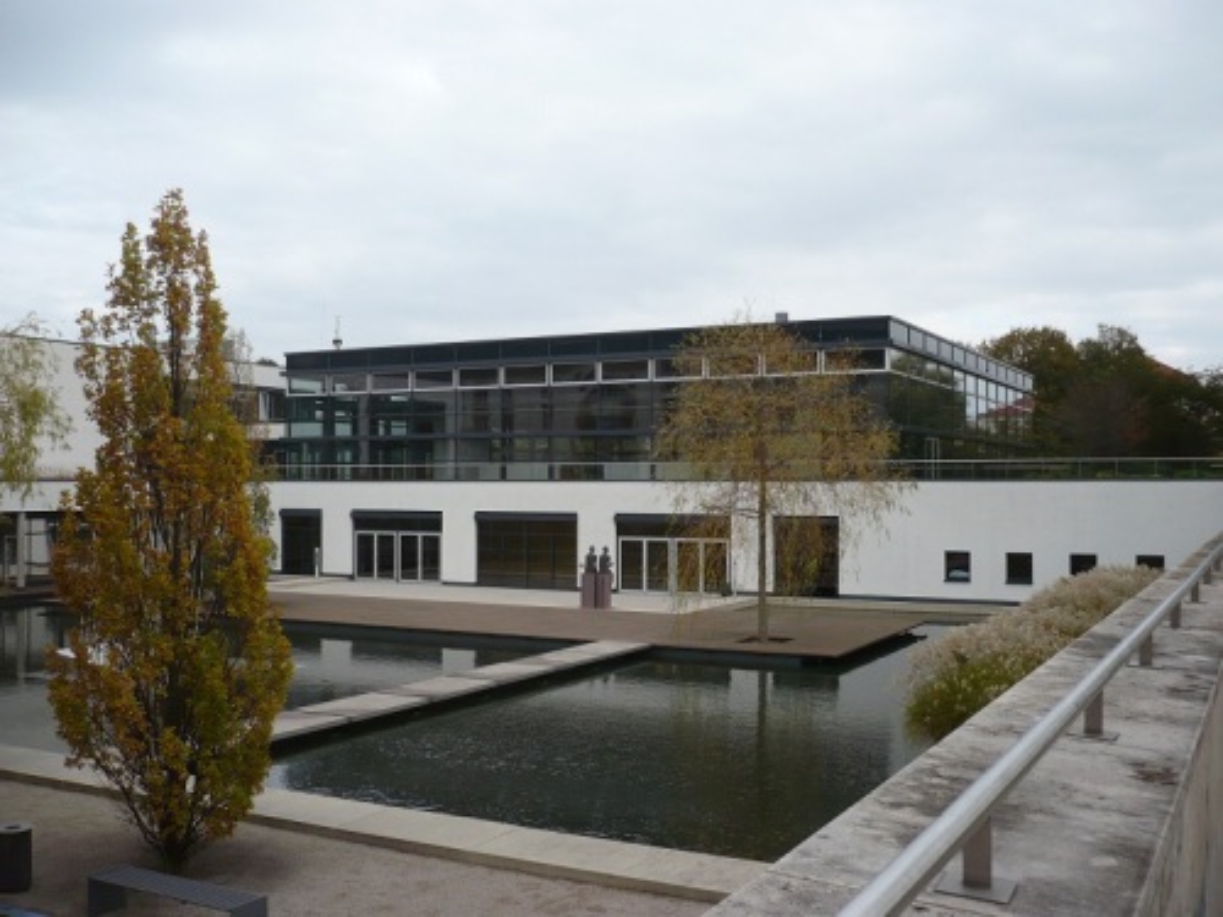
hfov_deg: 52.6
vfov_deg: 40.7
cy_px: 458
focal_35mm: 35
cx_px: 612
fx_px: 1237
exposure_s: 1/400
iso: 100
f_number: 2.8
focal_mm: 5.8
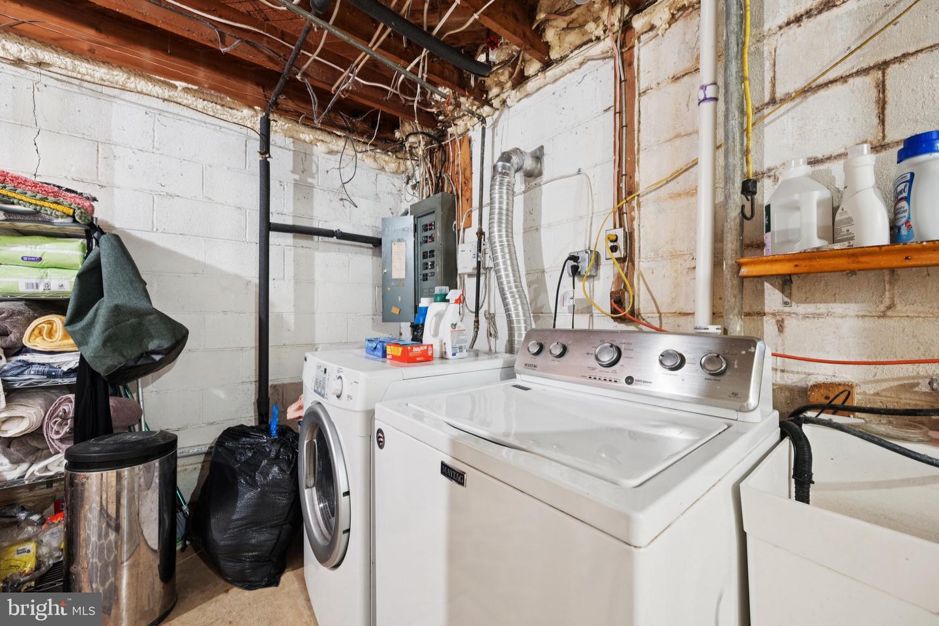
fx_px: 365
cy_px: 313
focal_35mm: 14
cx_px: 470
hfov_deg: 104.3
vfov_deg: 81.2
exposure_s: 1/2
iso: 400
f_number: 7.1
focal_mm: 14
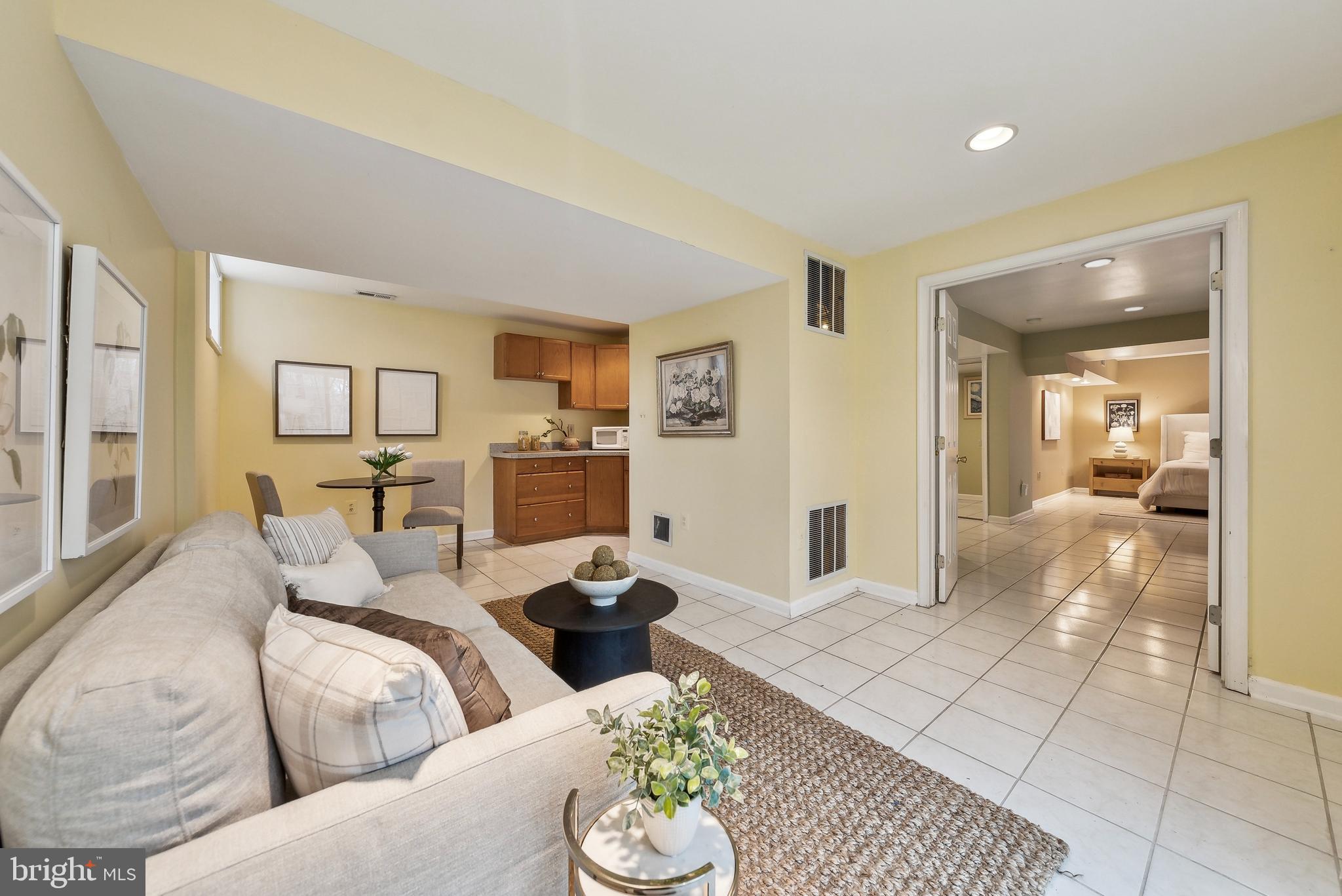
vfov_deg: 90.1
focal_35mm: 12
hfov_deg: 112.6
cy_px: 448
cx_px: 671
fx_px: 447
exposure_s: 1/20
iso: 640
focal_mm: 12
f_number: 7.1
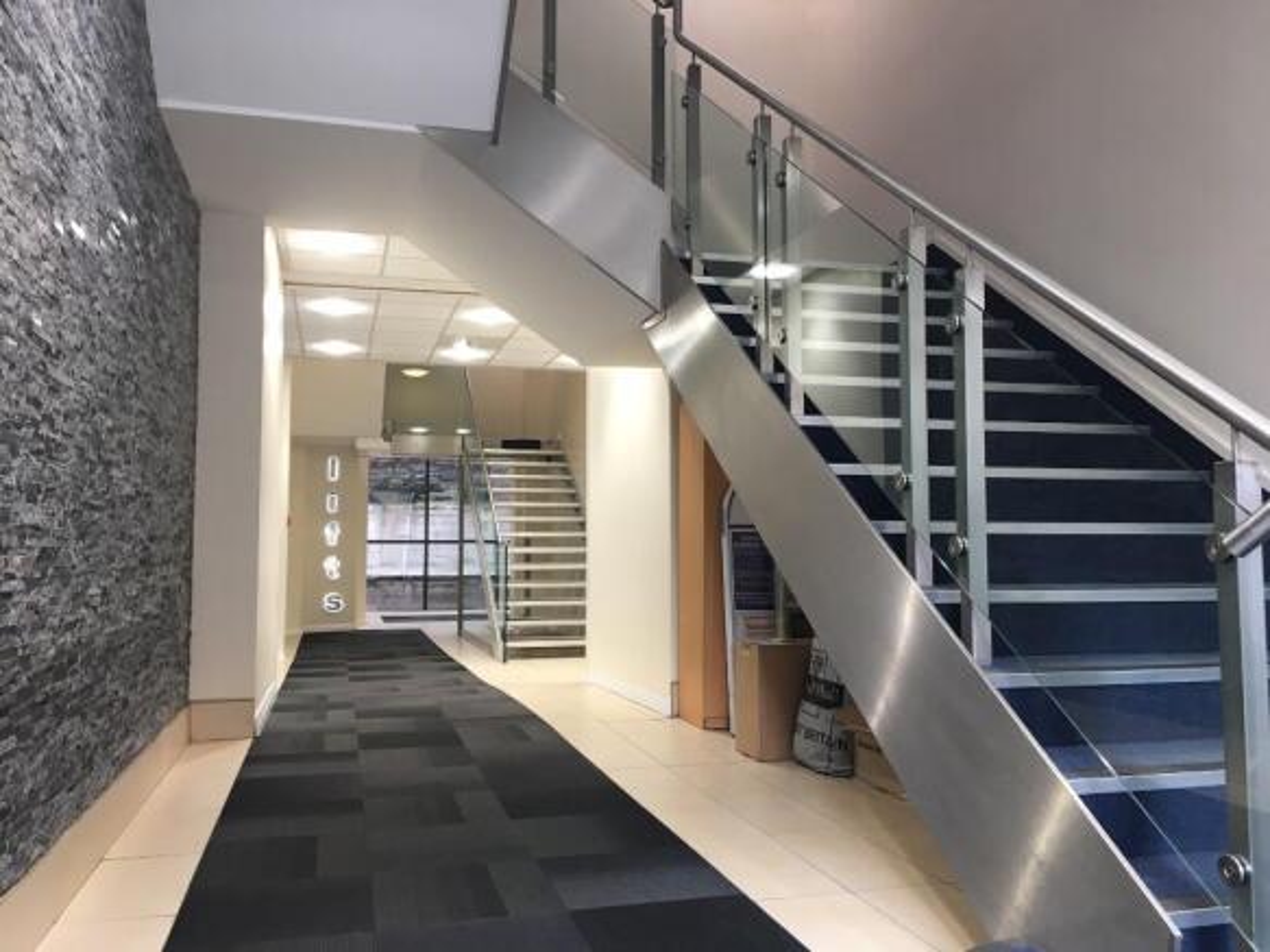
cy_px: 476
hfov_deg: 61.7
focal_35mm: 29
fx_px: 1064
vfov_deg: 48.2
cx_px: 635
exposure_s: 1/33
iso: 80
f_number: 2.2
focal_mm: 4.15
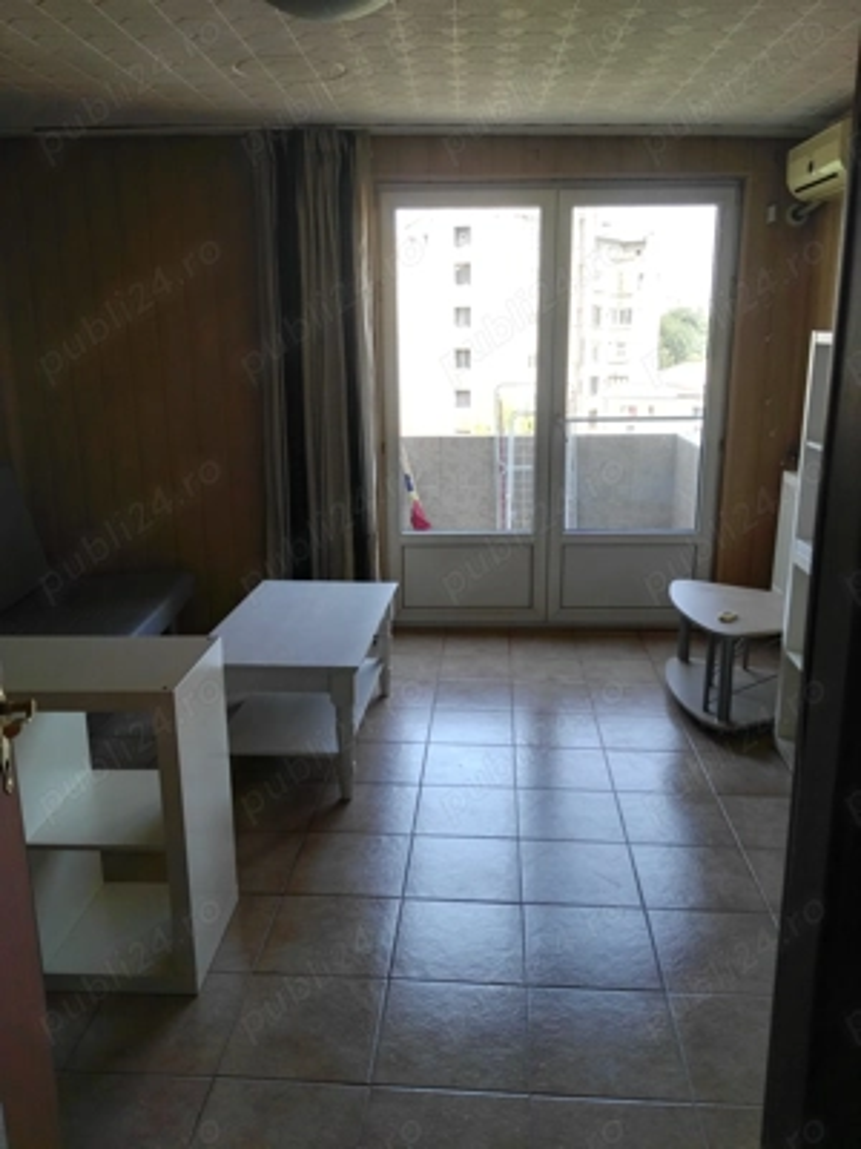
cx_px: 430
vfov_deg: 63.4
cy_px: 574
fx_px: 929
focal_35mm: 28
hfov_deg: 49.7
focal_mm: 2.96
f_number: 2
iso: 67
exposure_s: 1/100
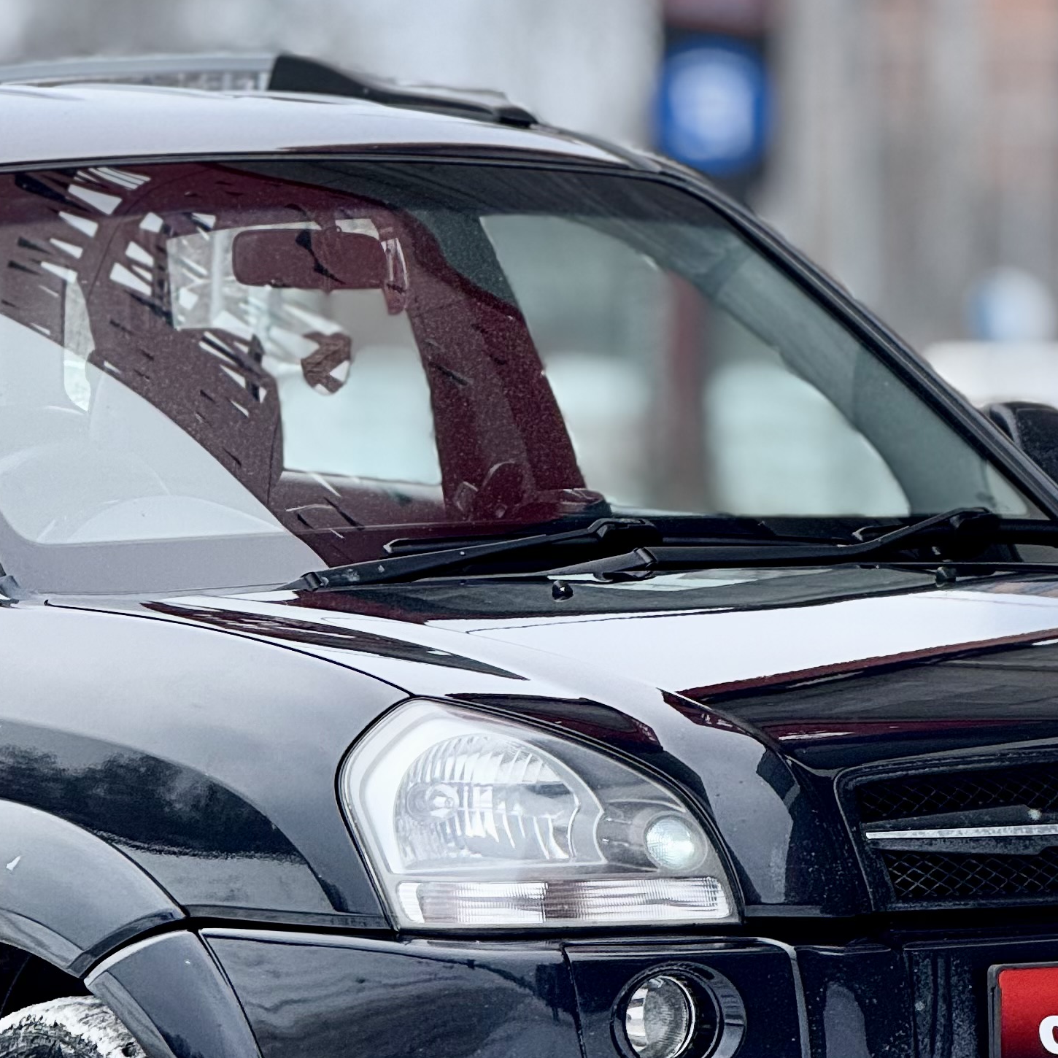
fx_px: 10201
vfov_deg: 5.9
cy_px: 757
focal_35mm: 295
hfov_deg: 5.9
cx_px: 271
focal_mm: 15.66
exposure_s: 1/313
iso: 50
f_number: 2.8
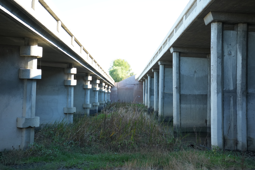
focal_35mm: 45
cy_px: 85
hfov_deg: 43.6
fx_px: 319
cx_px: 128
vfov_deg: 29.9
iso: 640
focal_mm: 45
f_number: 5
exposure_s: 1/400
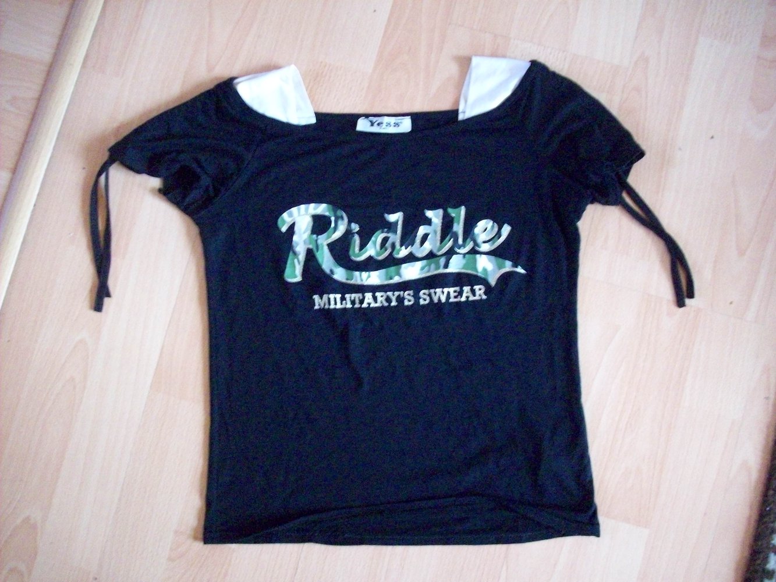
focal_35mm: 37
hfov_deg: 50.1
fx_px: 830
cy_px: 291
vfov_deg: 38.7
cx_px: 388
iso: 400
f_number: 2.8
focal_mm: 6.2
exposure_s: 1/13.3
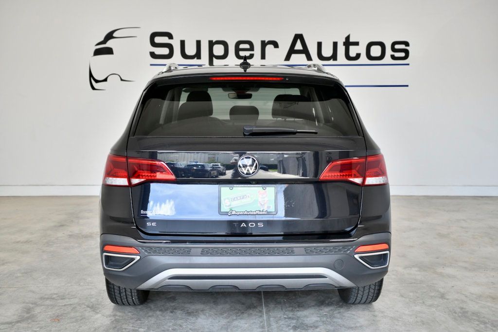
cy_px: 166
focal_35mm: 42
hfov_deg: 46.4
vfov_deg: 31.9
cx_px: 249
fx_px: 581
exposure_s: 1/400
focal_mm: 42
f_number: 4.5
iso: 640
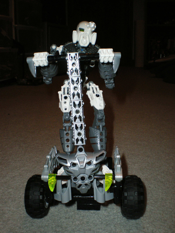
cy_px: 116
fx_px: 243
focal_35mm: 36
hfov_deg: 39.7
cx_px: 88
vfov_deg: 51.4
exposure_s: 1/50
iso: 320
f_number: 4.6
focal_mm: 6.3
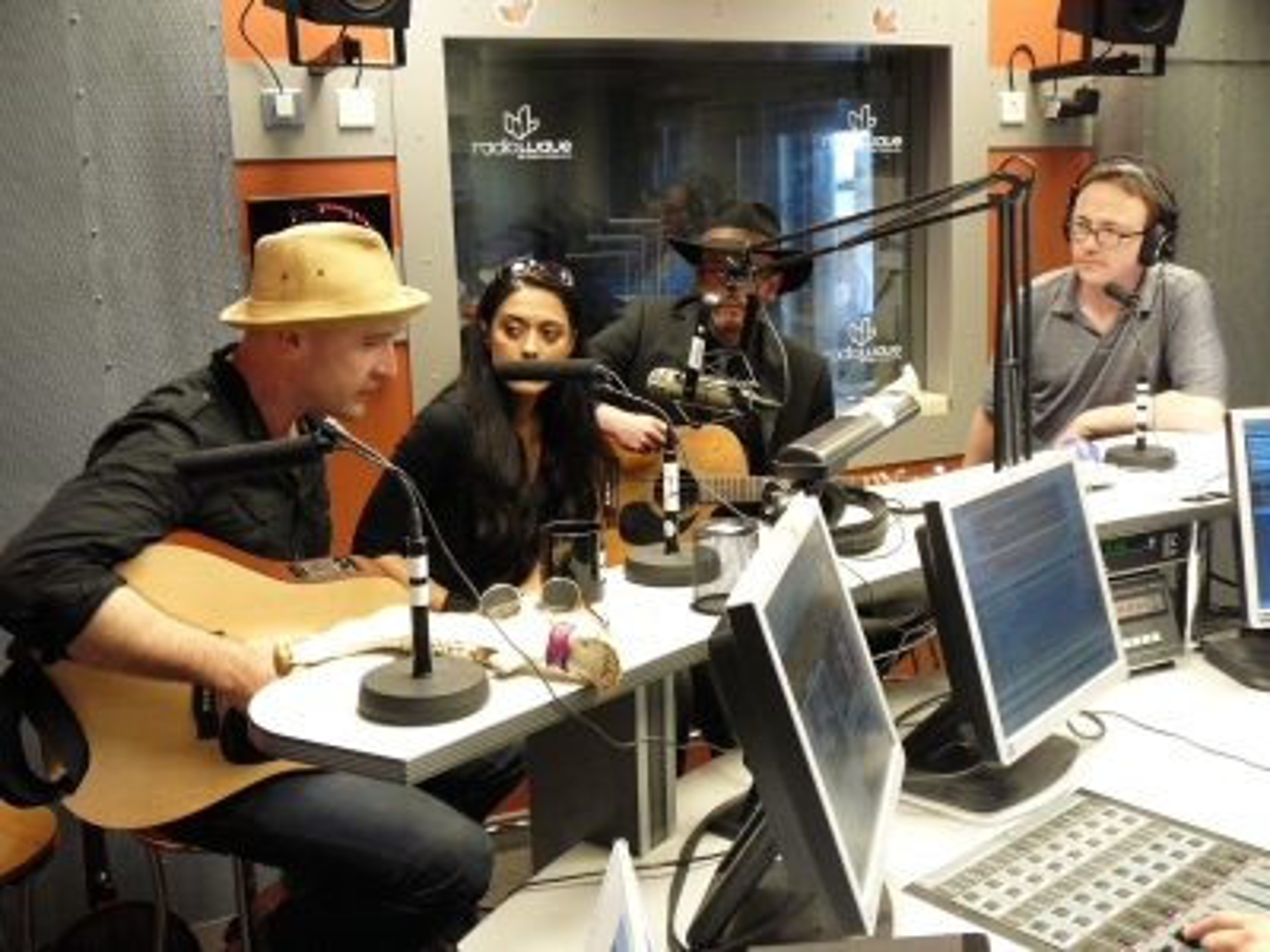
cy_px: 476
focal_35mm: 36
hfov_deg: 51.4
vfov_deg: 39.7
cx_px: 635
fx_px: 1321
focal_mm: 5.2
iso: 200
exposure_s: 1/15
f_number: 2.8
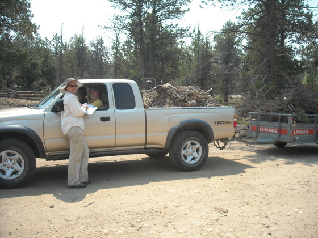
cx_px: 159
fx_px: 322
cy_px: 119
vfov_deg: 40.7
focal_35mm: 35
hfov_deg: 52.6
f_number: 5.6
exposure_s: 1/250
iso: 109
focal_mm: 5.7
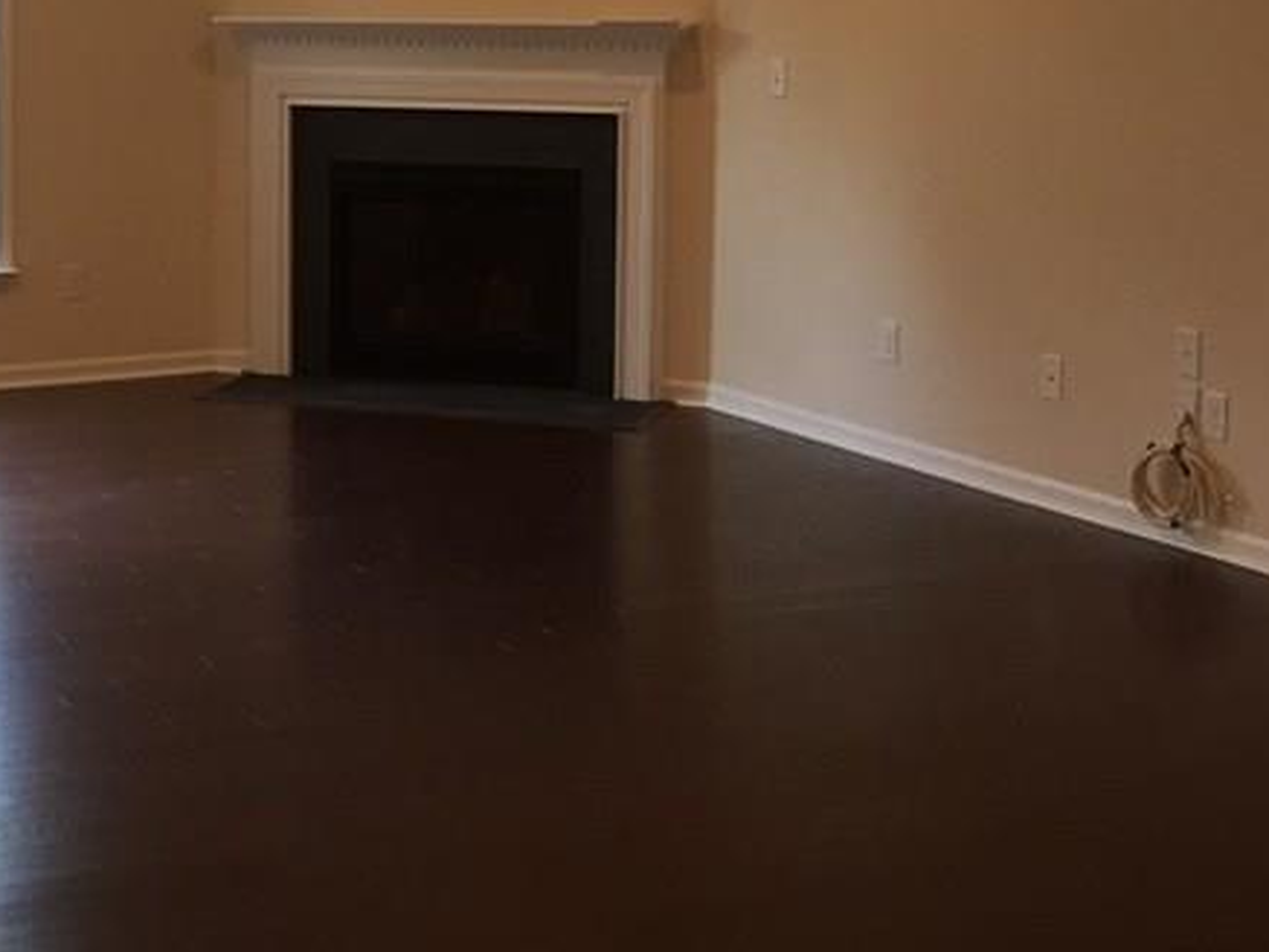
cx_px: 195
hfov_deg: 27.8
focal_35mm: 68
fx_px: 2494
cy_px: 122
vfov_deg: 21.2
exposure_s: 1/30
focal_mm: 4.15
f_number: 2.2
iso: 40
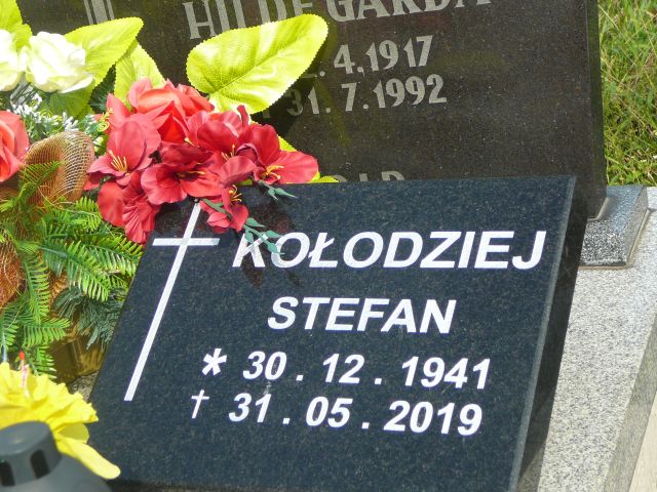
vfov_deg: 19.1
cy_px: 246
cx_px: 328
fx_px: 1461
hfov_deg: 25.3
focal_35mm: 77
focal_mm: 11.5
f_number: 3.7
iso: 80
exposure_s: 1/500
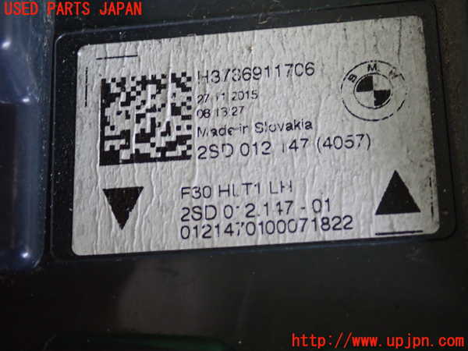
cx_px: 234
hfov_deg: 23.8
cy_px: 176
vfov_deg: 18.0
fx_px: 1109
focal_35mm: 82
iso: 800
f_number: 4.3
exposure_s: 1/80
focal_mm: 14.62
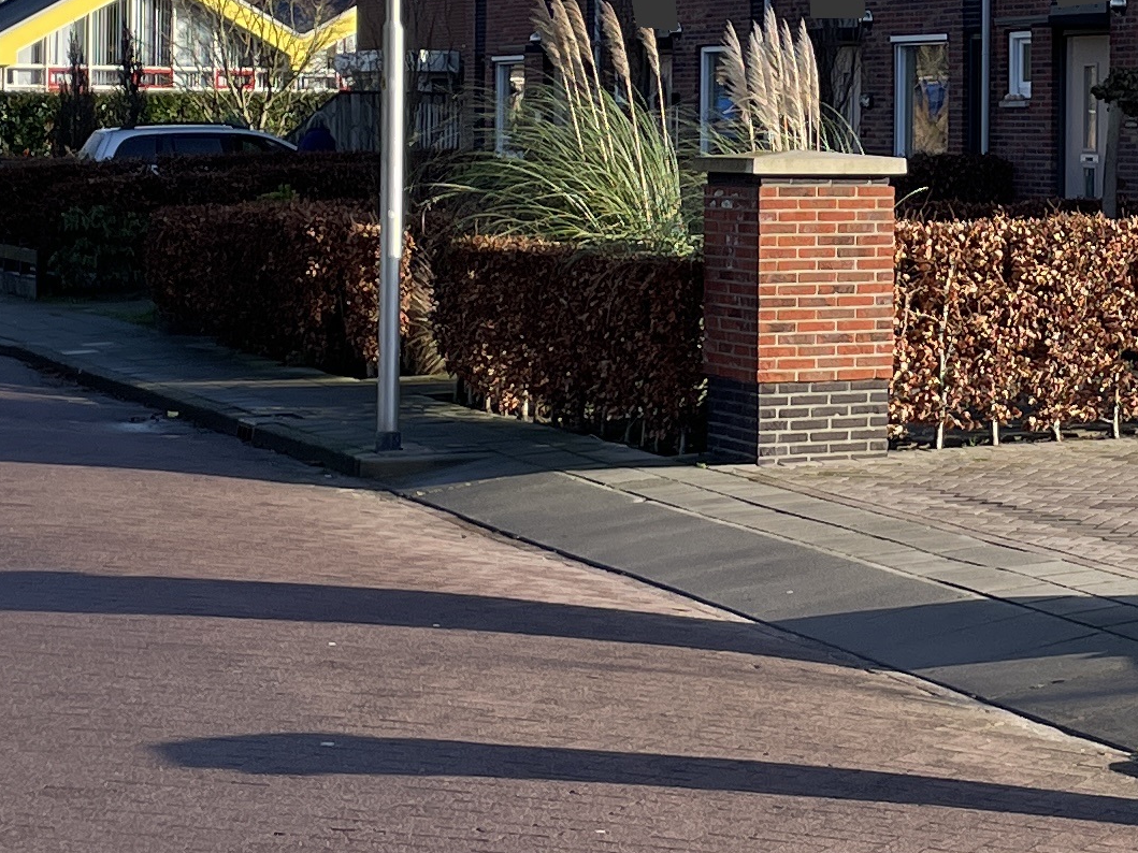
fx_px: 3254
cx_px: 960
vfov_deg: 14.8
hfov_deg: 19.6
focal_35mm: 99
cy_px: 133
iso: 32
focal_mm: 4.2
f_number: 1.6
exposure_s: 1/1642
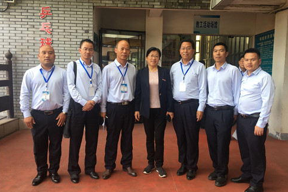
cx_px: 145
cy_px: 92
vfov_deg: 42.3
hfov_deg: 60.3
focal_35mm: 31
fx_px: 248
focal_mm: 4.15
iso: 25
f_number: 2.2
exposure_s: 1/50
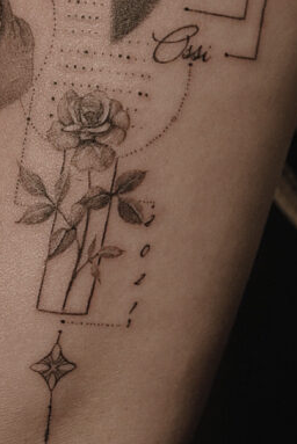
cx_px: 172
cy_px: -85
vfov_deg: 13.5
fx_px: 1832
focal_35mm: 148
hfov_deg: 9.3
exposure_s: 1/80
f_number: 8
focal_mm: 37
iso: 1000
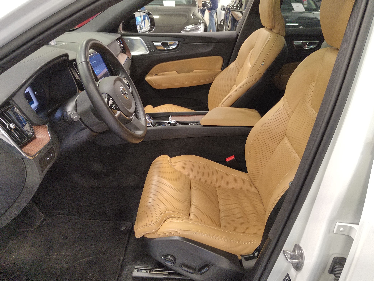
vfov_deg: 49.7
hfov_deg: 63.4
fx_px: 303
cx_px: 187
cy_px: 140
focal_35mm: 28
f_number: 1.9
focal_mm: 5.52
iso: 1397
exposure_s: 1/50
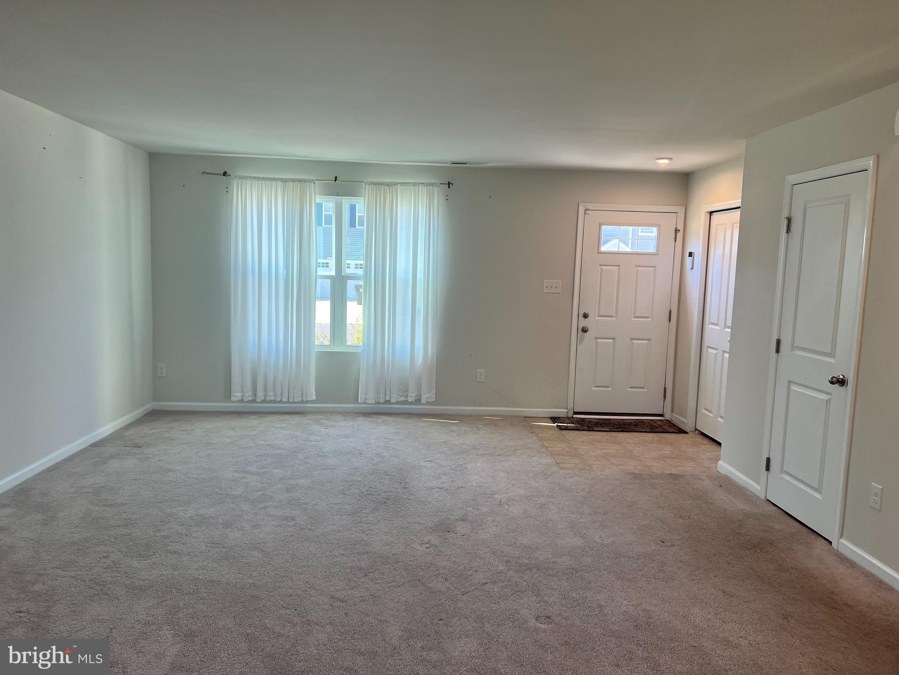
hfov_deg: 67.3
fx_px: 675
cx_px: 450
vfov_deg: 53.1
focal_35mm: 26
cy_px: 338
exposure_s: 1/162
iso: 64
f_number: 1.5
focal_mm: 5.7
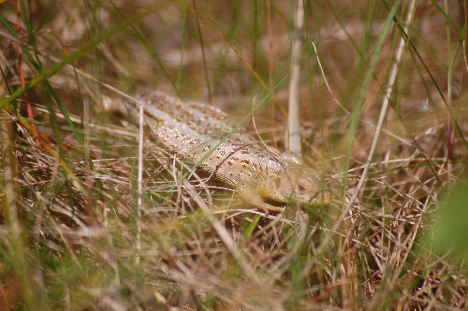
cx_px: 234
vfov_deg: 4.6
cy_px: 156
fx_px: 3897
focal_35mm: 300
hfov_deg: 6.9
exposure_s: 1/1000
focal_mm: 200
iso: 400
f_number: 5.6
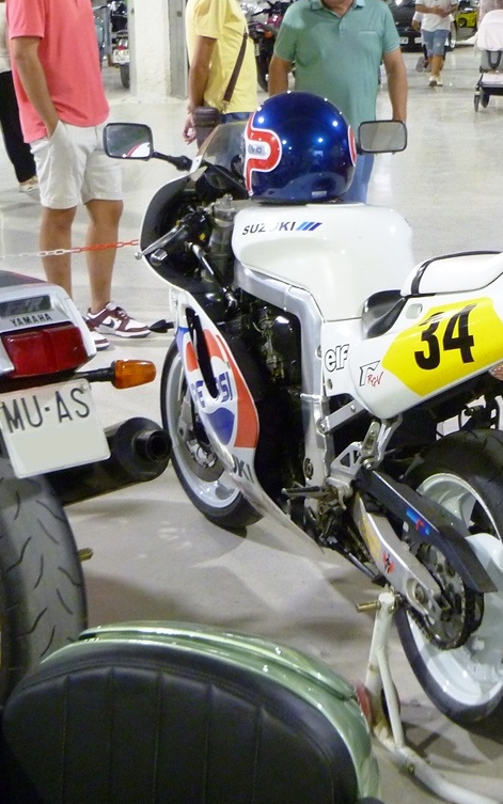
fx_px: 1074
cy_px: 403
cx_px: 406
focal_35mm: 49
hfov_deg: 25.9
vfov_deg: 41.0
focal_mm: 6.1
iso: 400
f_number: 3.6
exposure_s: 1/25
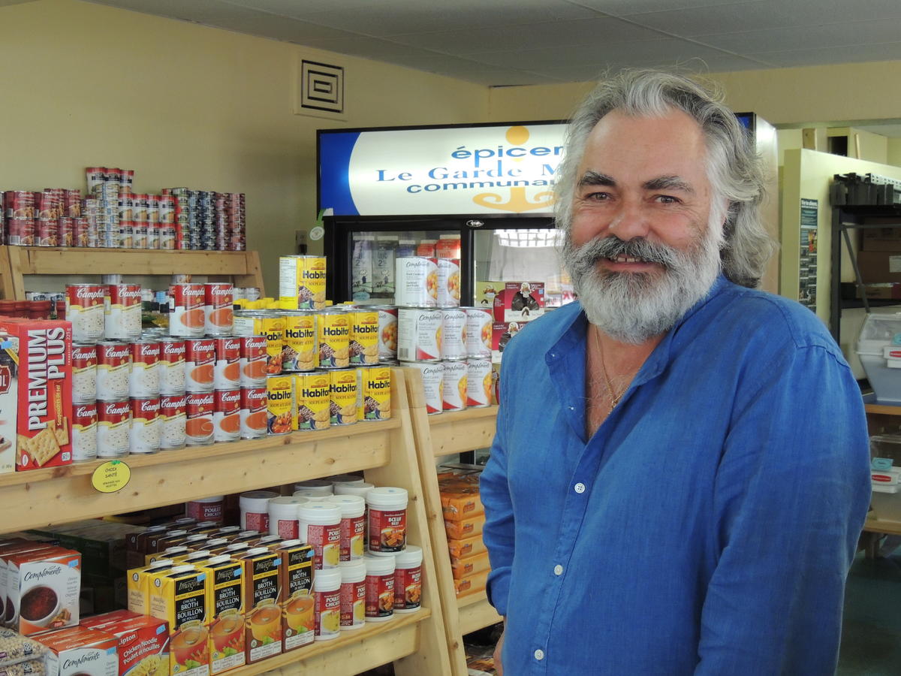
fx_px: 1301
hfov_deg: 38.2
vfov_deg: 29.1
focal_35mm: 50
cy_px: 338
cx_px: 450
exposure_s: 1/40
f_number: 3.6
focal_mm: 8.9
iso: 400
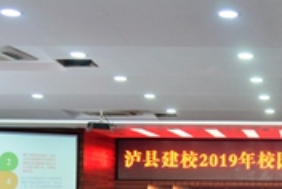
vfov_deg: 12.6
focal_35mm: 108
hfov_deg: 18.2
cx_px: 309
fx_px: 847
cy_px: 184
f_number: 5
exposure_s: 1/60
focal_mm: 38
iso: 1600
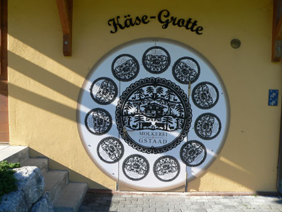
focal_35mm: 36
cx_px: 141
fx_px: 293
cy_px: 106
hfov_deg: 51.3
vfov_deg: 39.7
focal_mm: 6
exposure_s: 1/200
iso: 80
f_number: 4
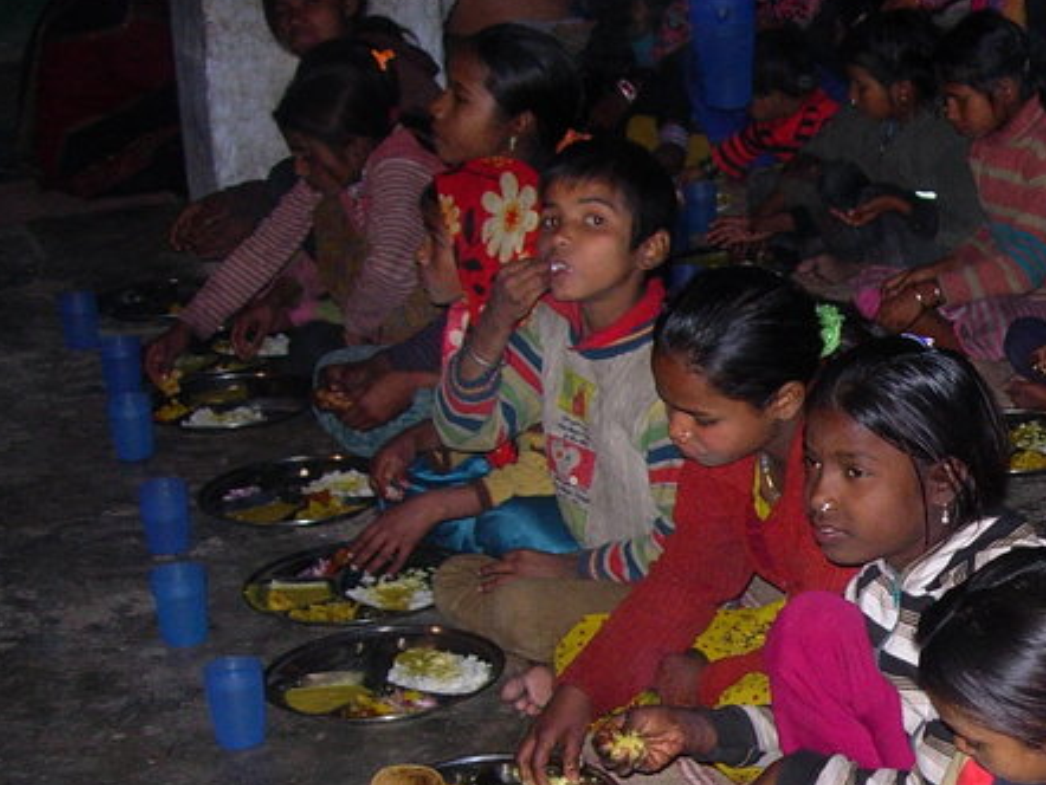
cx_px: 1086
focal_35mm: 88
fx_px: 2661
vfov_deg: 16.6
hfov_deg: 21.3
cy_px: 705
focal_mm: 7.8
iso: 100
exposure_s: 1/64
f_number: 2.8
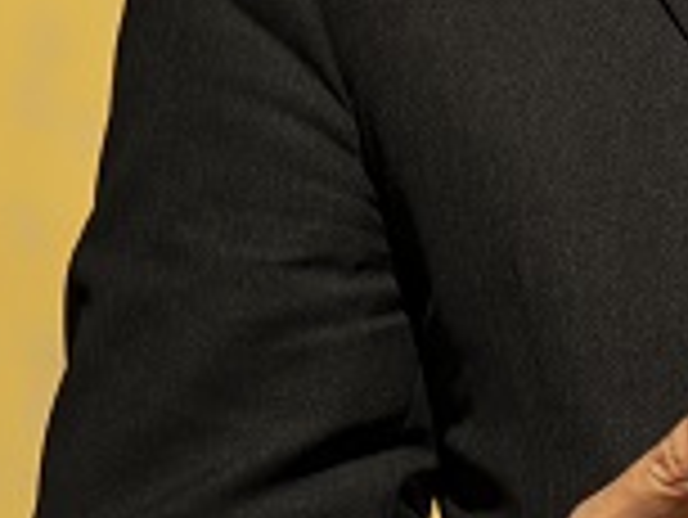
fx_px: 14739
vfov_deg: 2.0
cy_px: -311
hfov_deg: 2.6
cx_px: 1907
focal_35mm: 741
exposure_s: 1/6400
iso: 200
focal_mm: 130
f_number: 2.8
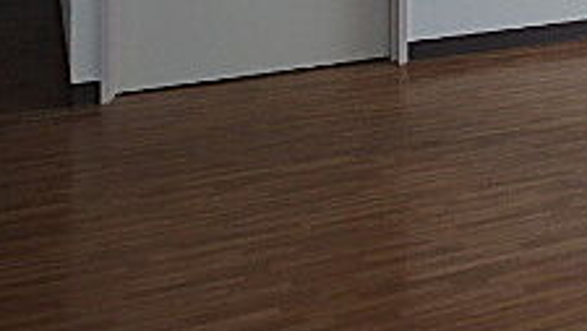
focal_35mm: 65
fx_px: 1013
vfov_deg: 16.2
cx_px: 540
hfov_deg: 30.7
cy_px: -229
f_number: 3.5
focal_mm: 3.7
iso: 200
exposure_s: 1/40
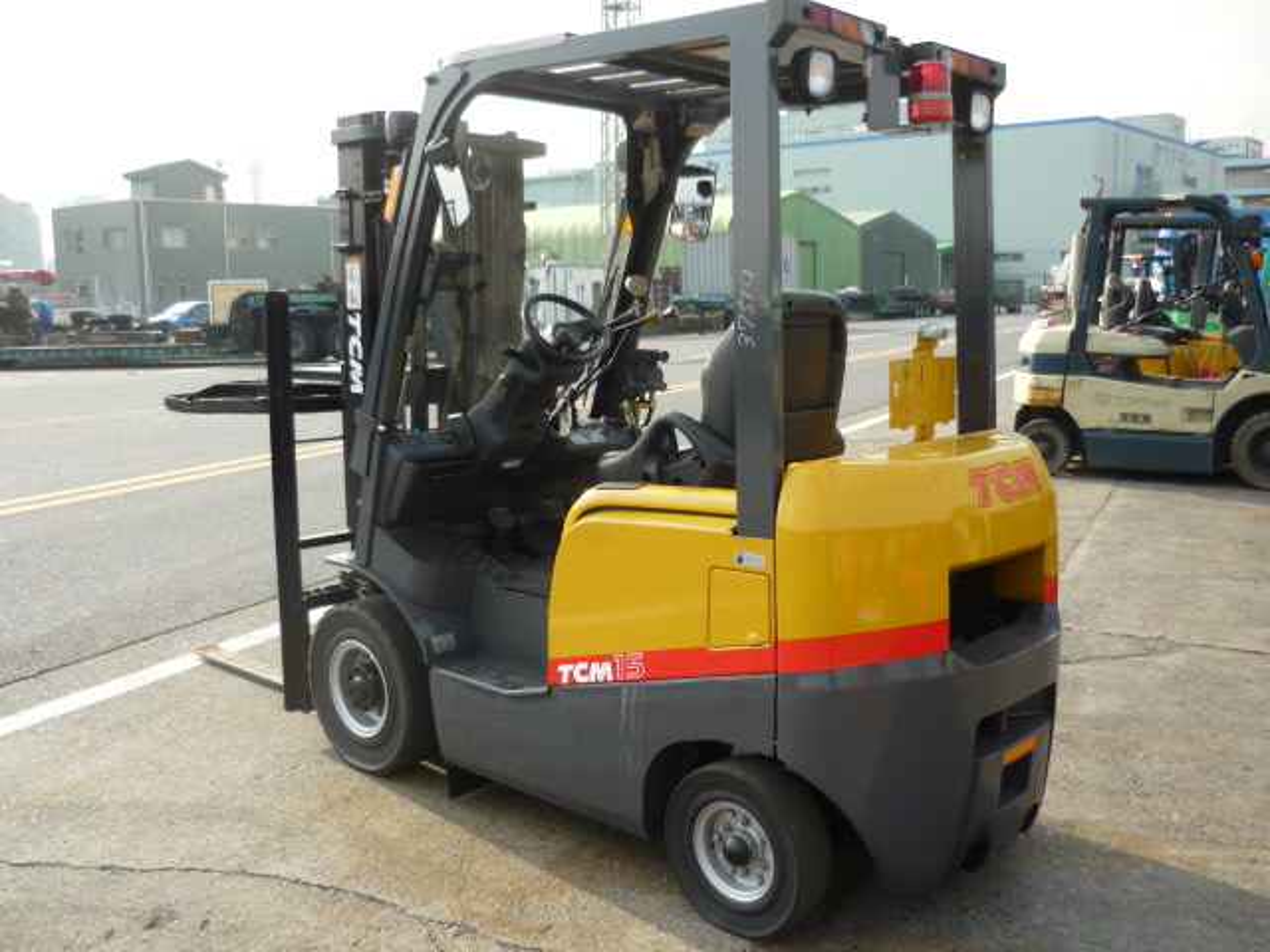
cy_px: 476
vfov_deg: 42.9
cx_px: 635
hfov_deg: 55.4
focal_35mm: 33
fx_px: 1211
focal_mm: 5.5
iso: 100
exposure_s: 1/500
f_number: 2.8
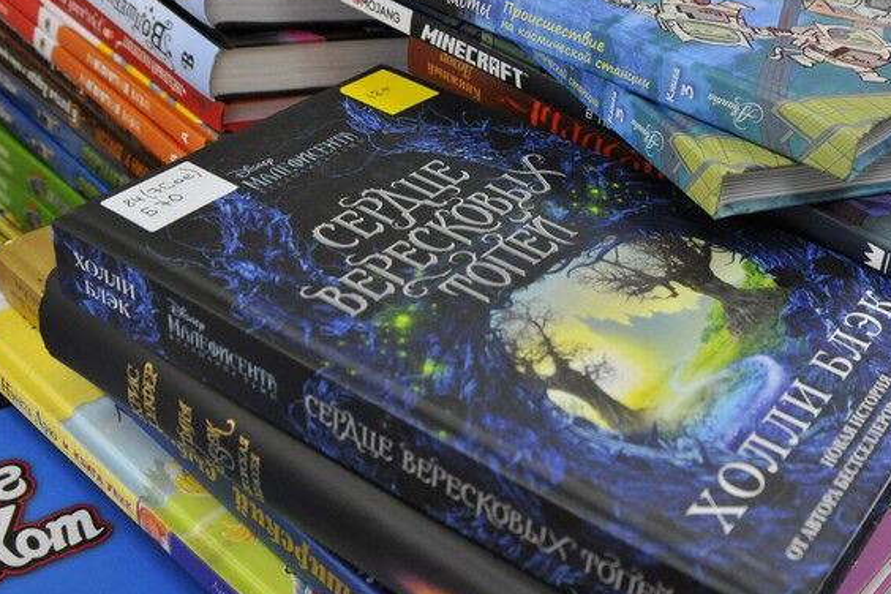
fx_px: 1262
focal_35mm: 51
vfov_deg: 26.4
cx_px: 618
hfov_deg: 38.3
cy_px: 219
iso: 1000
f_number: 7.1
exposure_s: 1/125
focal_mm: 24
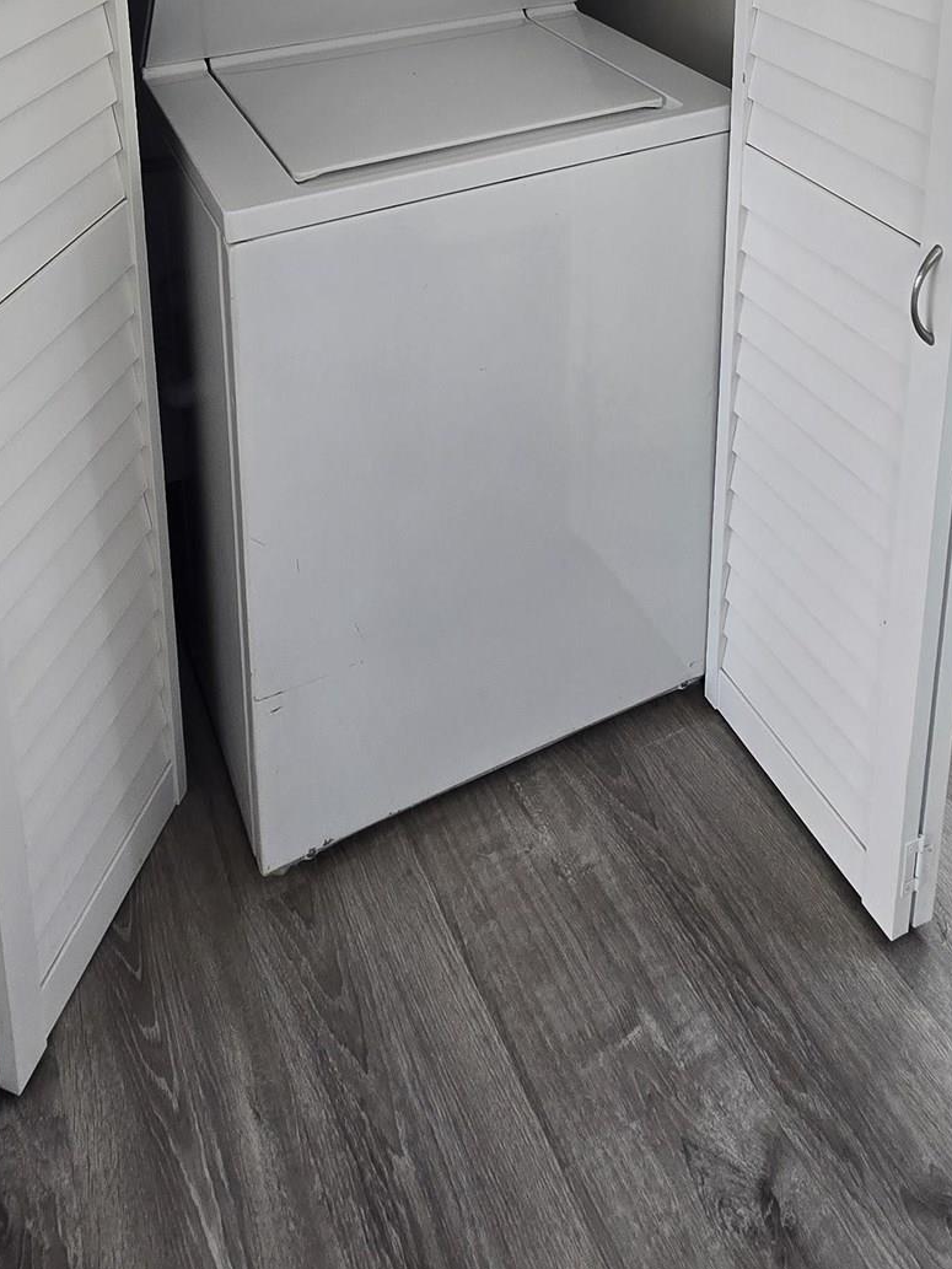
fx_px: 1063
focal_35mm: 29
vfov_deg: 47.5
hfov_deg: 48.2
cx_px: 437
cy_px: -80
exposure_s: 1/120
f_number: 2.2
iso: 100
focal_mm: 2.2
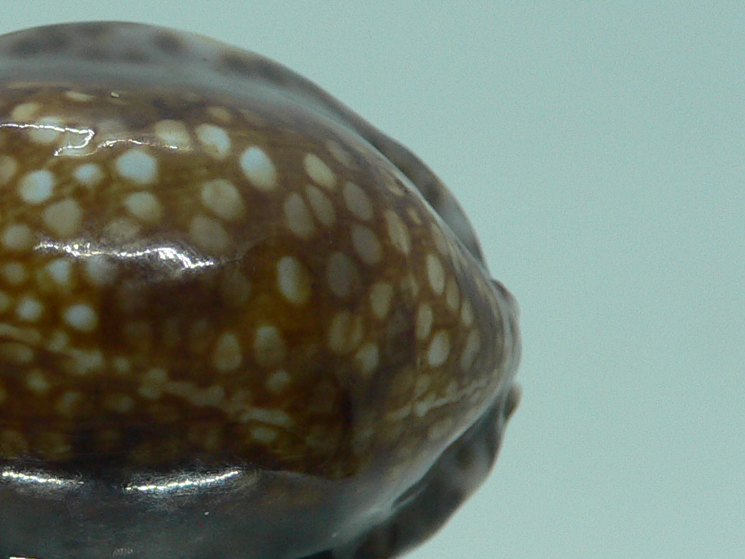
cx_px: 109
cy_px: 404
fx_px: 1657
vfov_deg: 19.0
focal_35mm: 77
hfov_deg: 24.8
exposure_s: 1/60
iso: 100
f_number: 2.8
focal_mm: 4.6
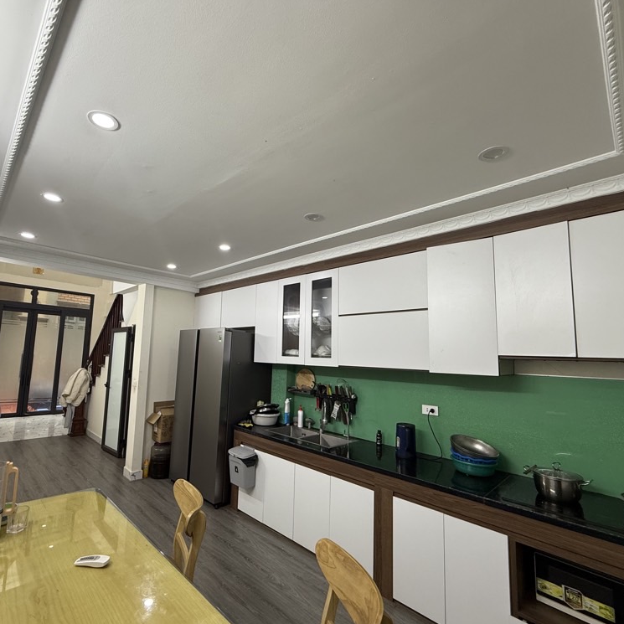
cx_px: 268
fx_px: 347
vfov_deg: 84.0
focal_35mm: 17
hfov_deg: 83.5
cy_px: 317
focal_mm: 2.22
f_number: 2.2
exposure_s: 1/100
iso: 125
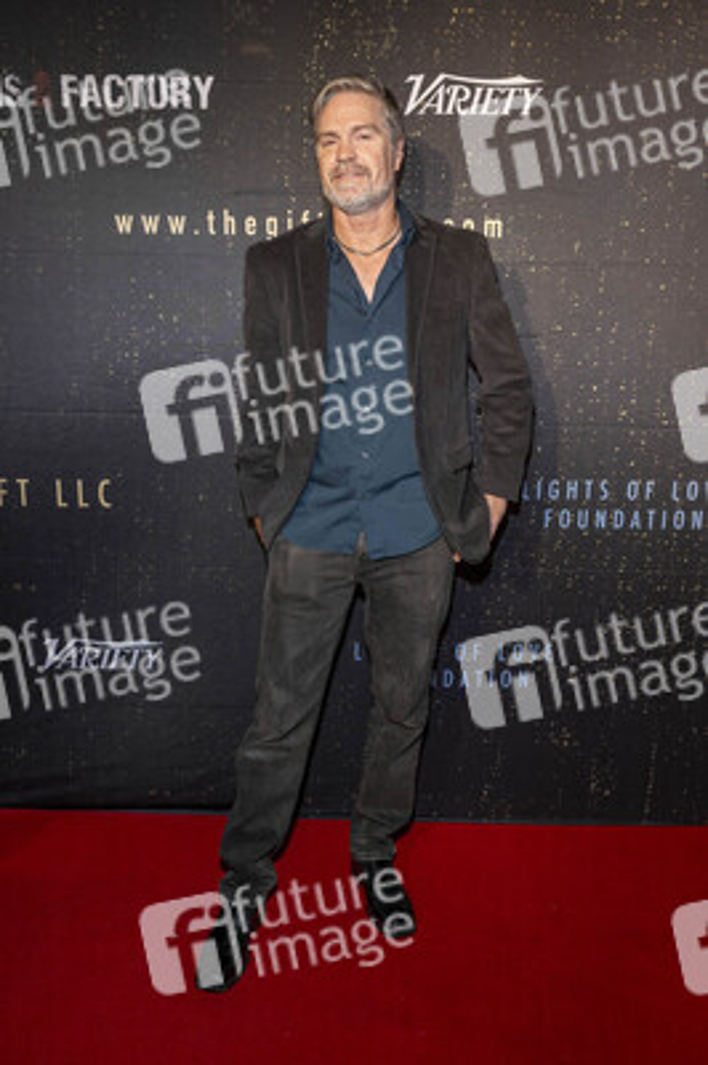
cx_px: 354
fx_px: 886
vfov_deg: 62.0
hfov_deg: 43.5
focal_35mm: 30
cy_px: 532
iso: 800
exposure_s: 1/200
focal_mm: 30
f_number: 5.6
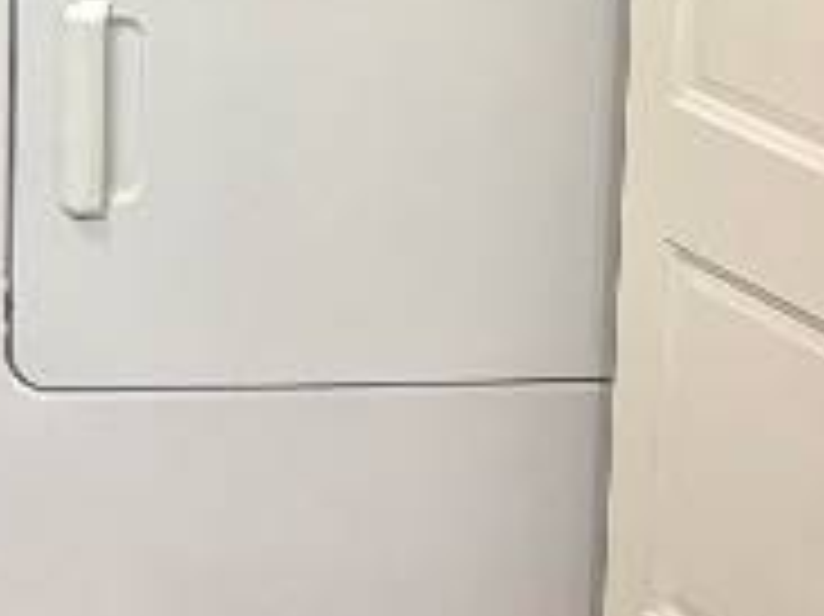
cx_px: -383
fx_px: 2878
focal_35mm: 121
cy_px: -398
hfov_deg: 15.2
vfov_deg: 11.5
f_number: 1.6
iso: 160
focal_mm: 5.96
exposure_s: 1/60
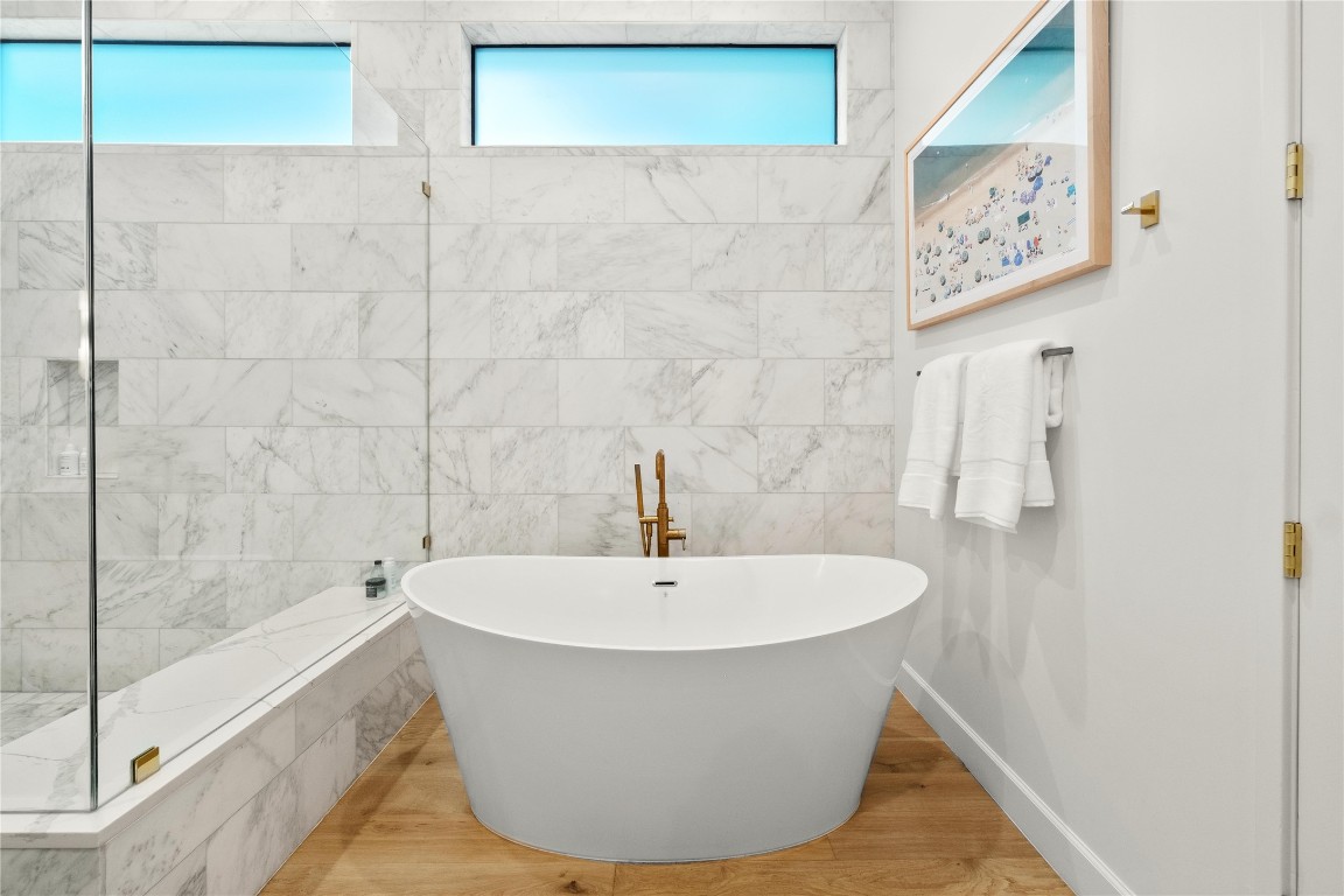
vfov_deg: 77.3
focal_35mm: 15
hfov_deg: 100.4
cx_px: 672
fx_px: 560
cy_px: 448
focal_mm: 10
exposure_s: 1/8
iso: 400
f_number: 8
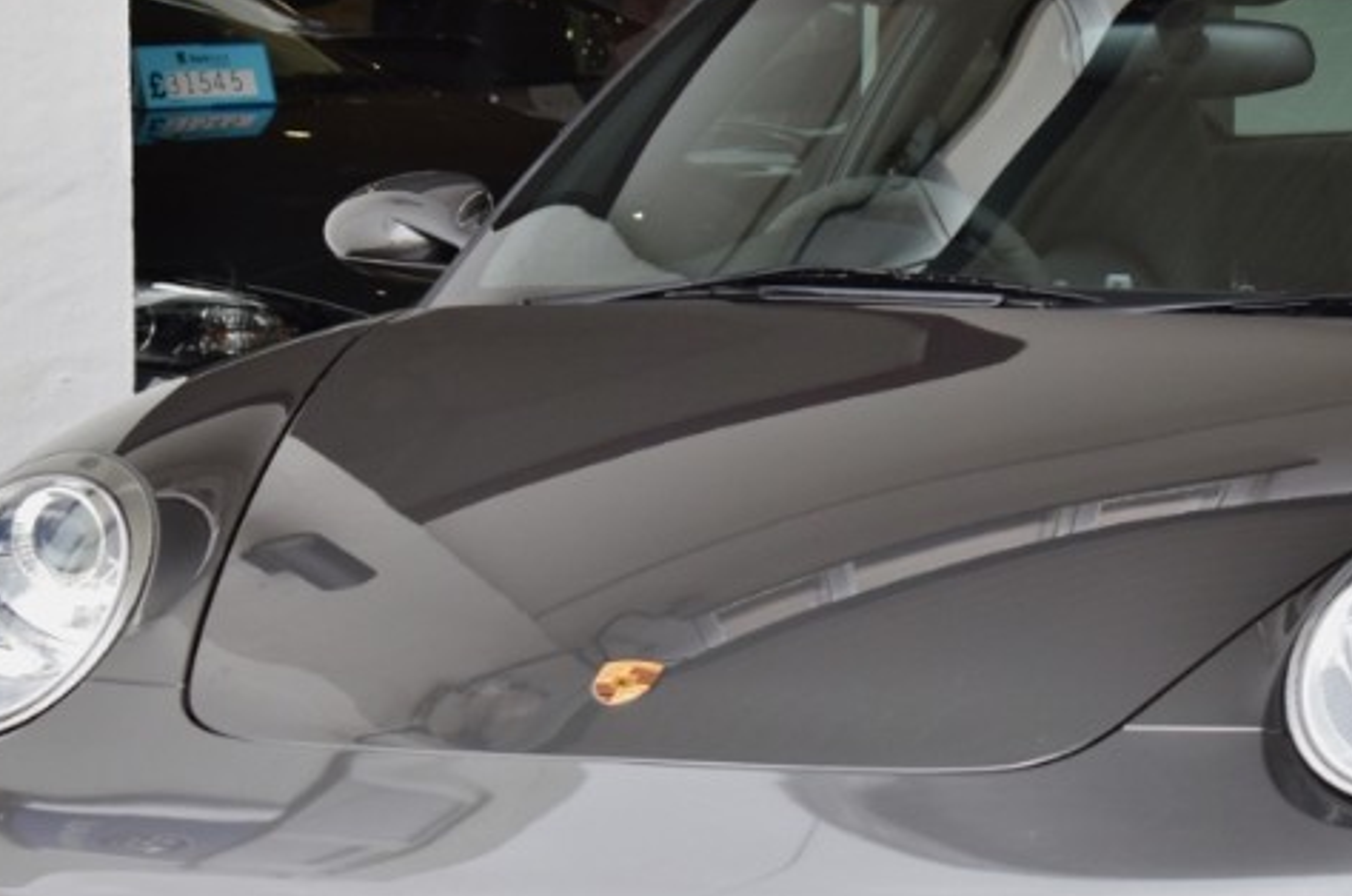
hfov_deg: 11.5
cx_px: 1007
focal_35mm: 178
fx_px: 6674
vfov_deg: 7.7
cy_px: 518
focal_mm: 55
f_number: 6.3
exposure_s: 1/160
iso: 400
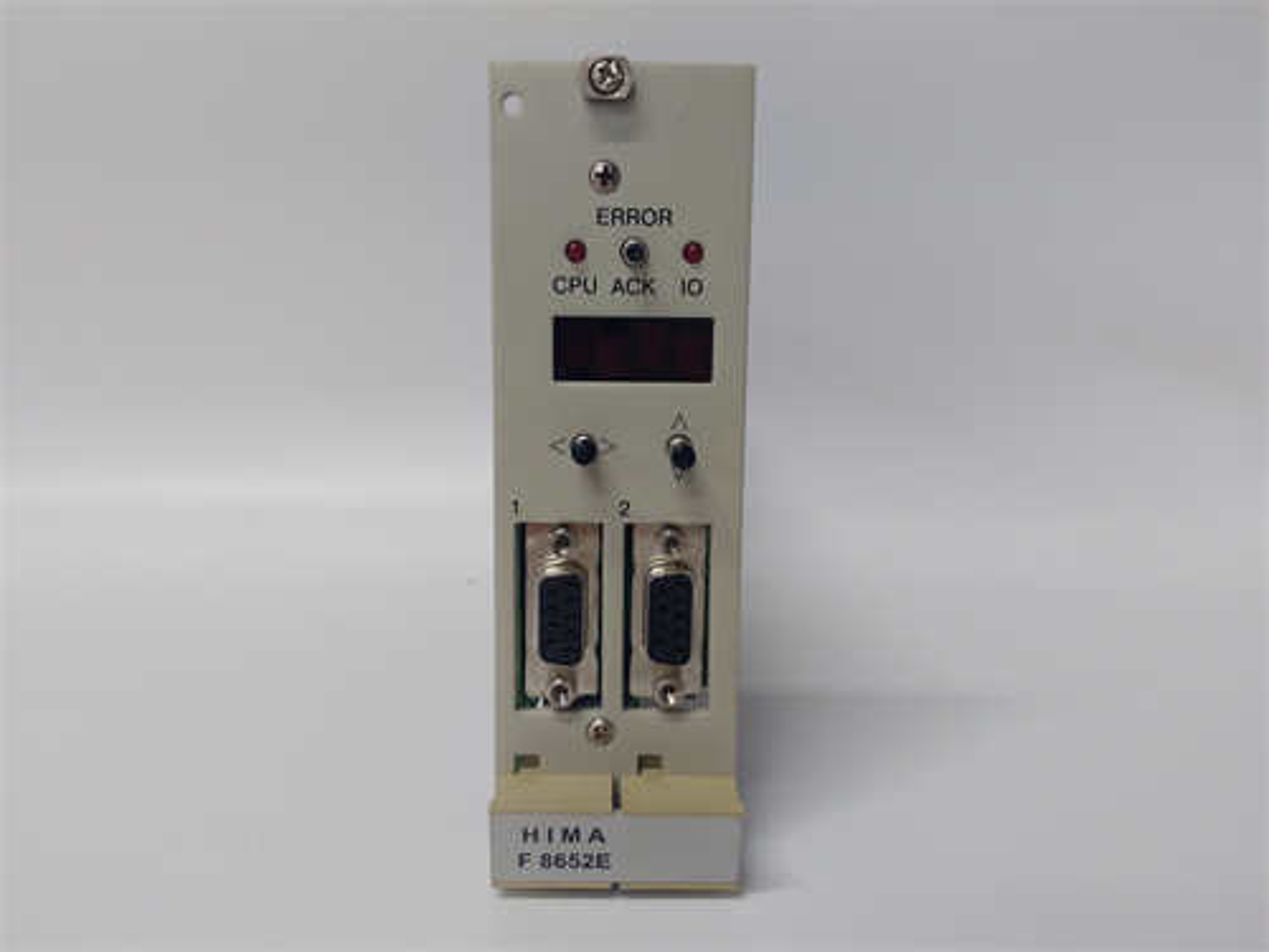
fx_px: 990
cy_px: 476
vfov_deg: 51.4
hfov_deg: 65.3
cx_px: 634
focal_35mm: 27
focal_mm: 3.79
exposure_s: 1/33
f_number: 2
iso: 148
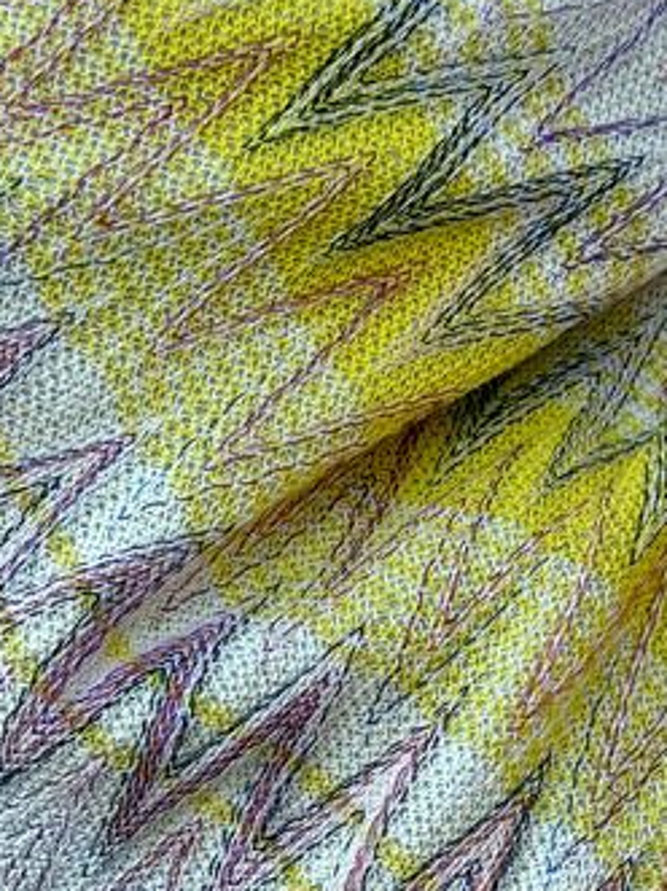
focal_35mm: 87
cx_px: 336
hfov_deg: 17.0
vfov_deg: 22.2
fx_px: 2237
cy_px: 716
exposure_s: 1/849
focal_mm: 6.76
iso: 80
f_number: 1.78
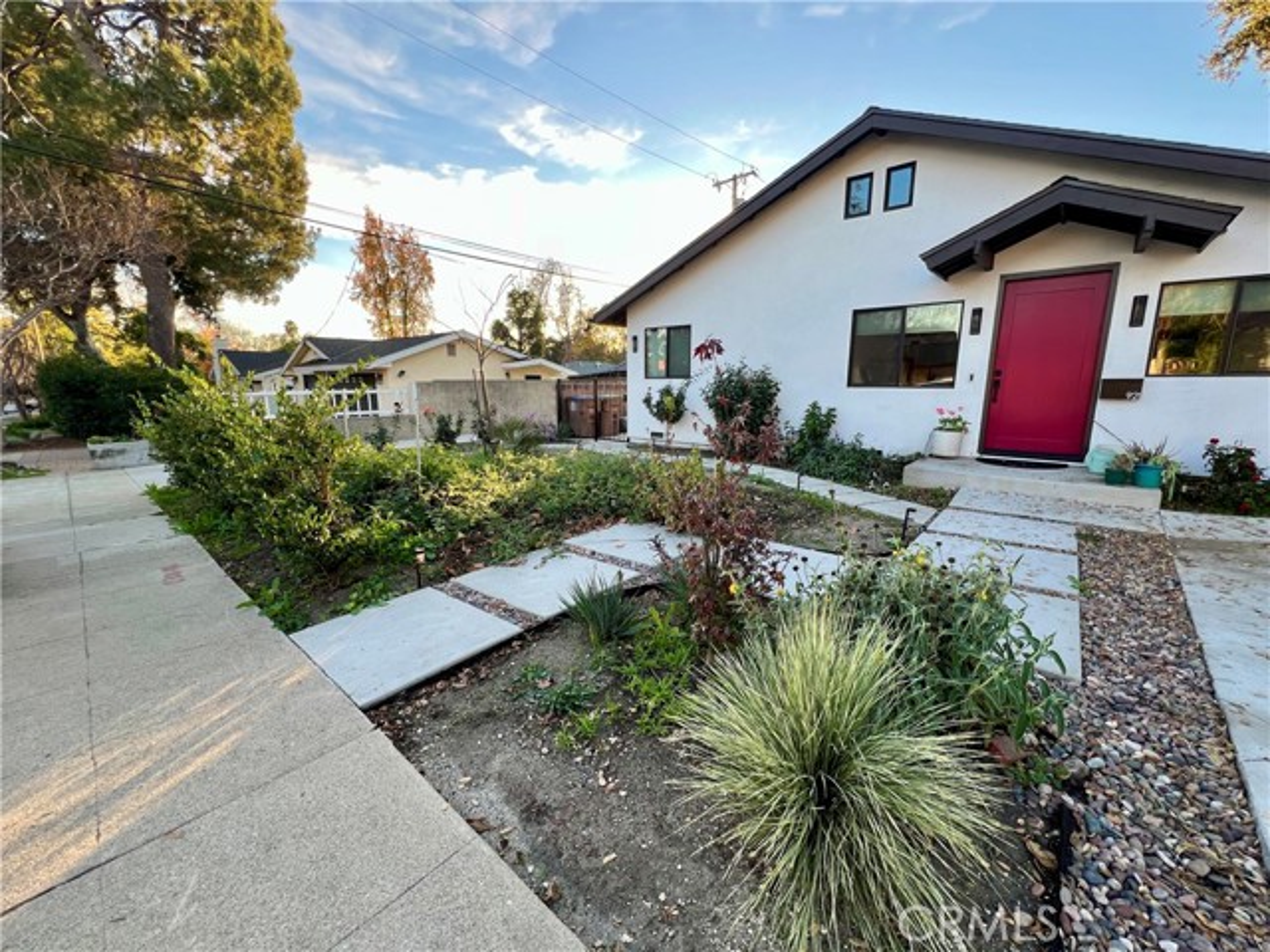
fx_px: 477
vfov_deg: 89.9
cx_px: 635
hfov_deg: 106.2
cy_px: 476
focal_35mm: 13
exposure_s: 1/99
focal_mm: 1.57
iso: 32
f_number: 1.8
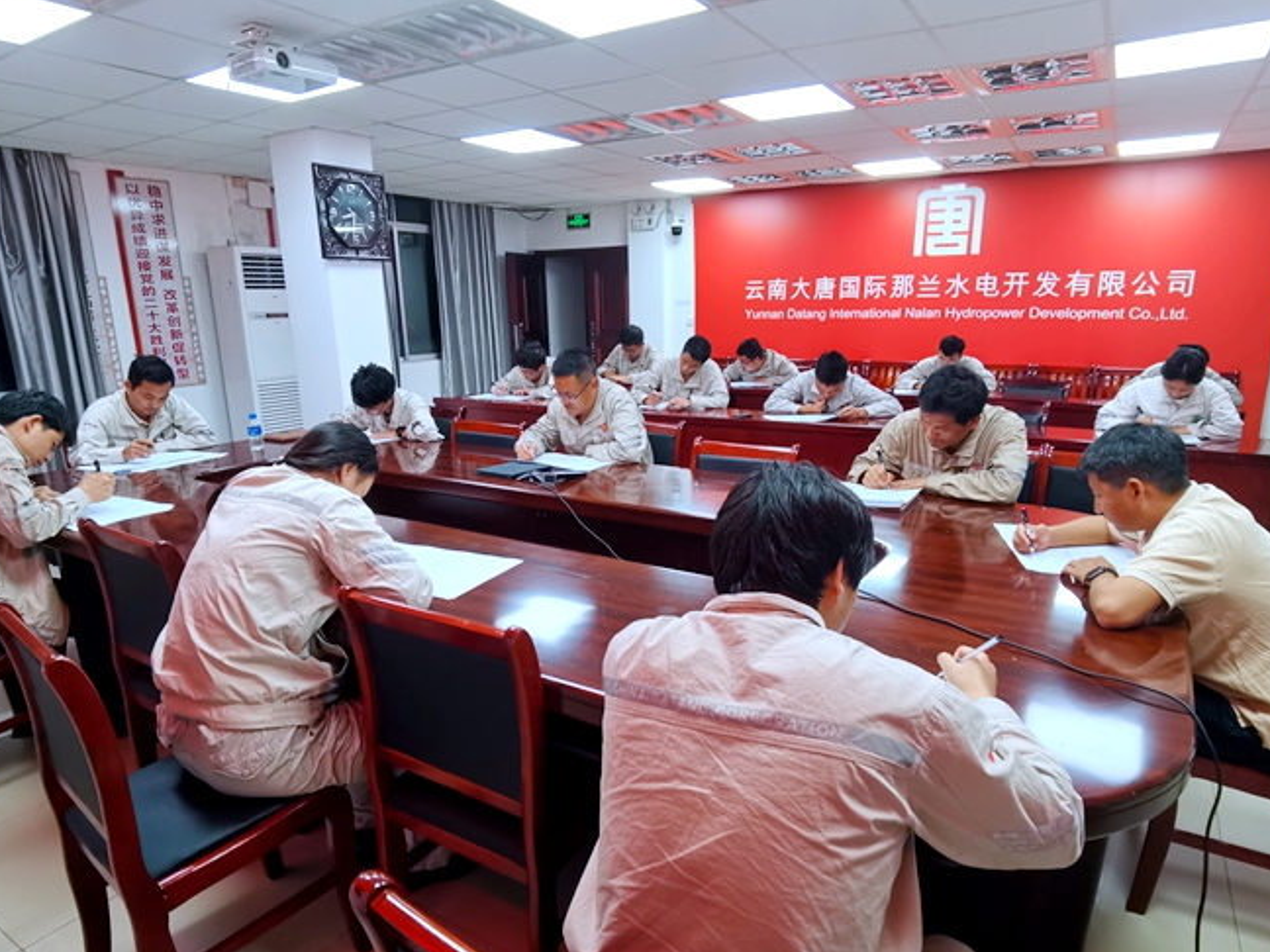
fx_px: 770
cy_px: 541
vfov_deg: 63.2
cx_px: 633
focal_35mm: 21
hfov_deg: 79.0
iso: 200
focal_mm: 2.26
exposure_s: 1/50
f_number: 2.2
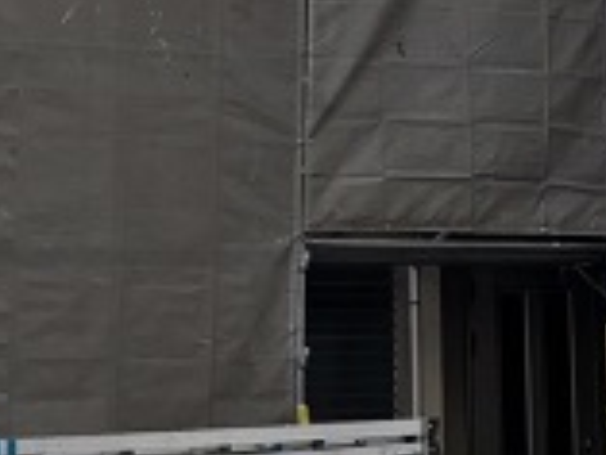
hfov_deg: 18.0
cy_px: -31
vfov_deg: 13.6
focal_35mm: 107
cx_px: 579
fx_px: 1875
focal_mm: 3.99
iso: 20
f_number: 1.8
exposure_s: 1/818
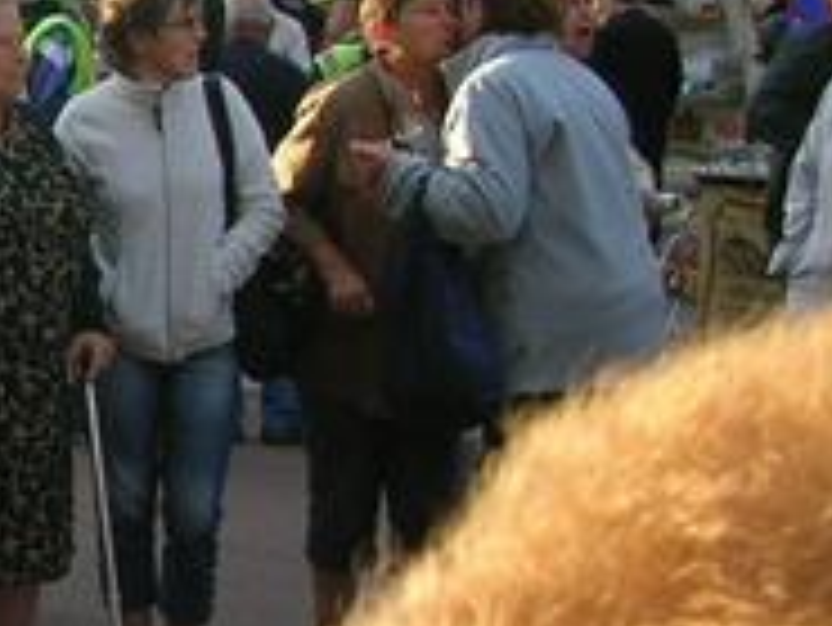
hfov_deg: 15.2
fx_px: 2910
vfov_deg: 12.3
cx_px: -382
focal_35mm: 121
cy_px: 239
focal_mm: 5.8
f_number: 2.8
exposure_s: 1/175
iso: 50
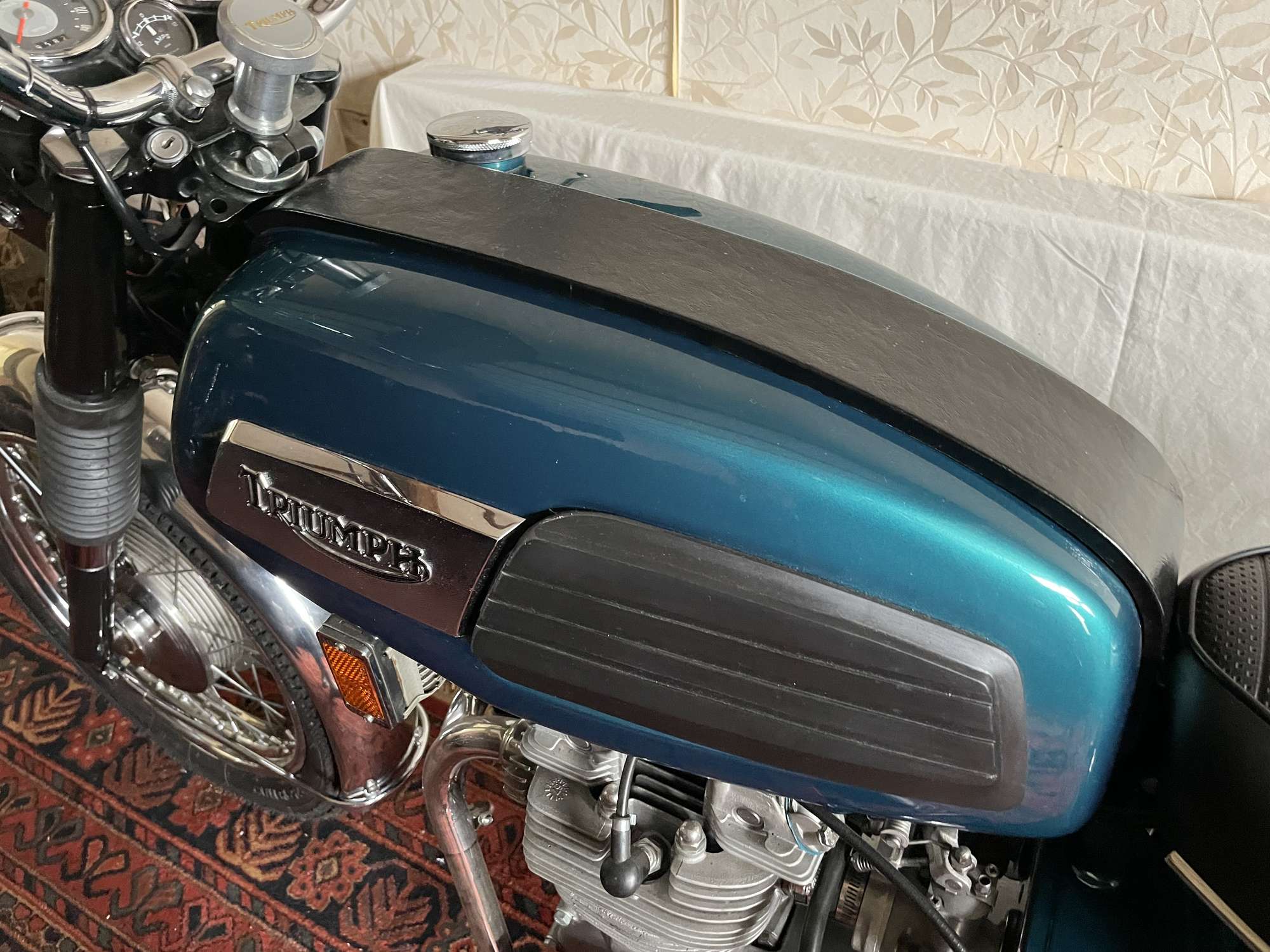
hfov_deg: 67.3
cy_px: 476
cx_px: 635
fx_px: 954
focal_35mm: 26
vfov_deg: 53.1
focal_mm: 4.2
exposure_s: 1/33
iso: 640
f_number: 1.6
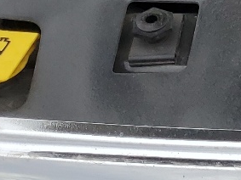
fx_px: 1023
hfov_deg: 11.8
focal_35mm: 147
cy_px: -31
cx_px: 502
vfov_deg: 9.9
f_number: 1.5
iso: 50
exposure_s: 1/1429
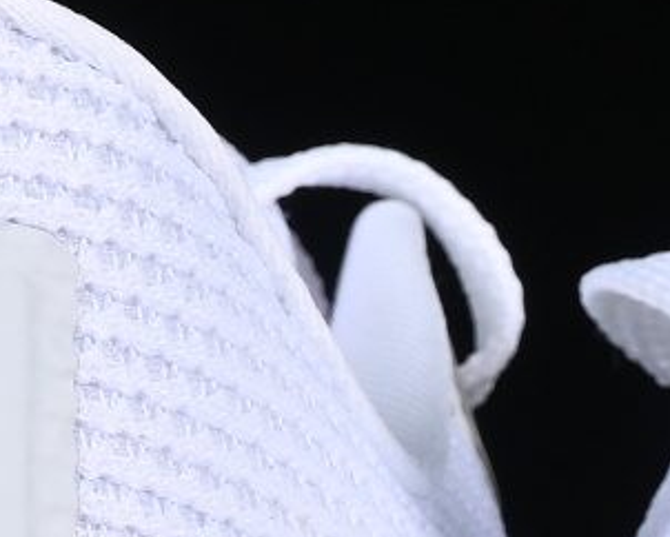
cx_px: 603
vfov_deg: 2.4
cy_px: 359
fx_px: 12878
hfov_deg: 3.0
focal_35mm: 649
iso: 160
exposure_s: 1/80
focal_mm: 50
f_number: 8
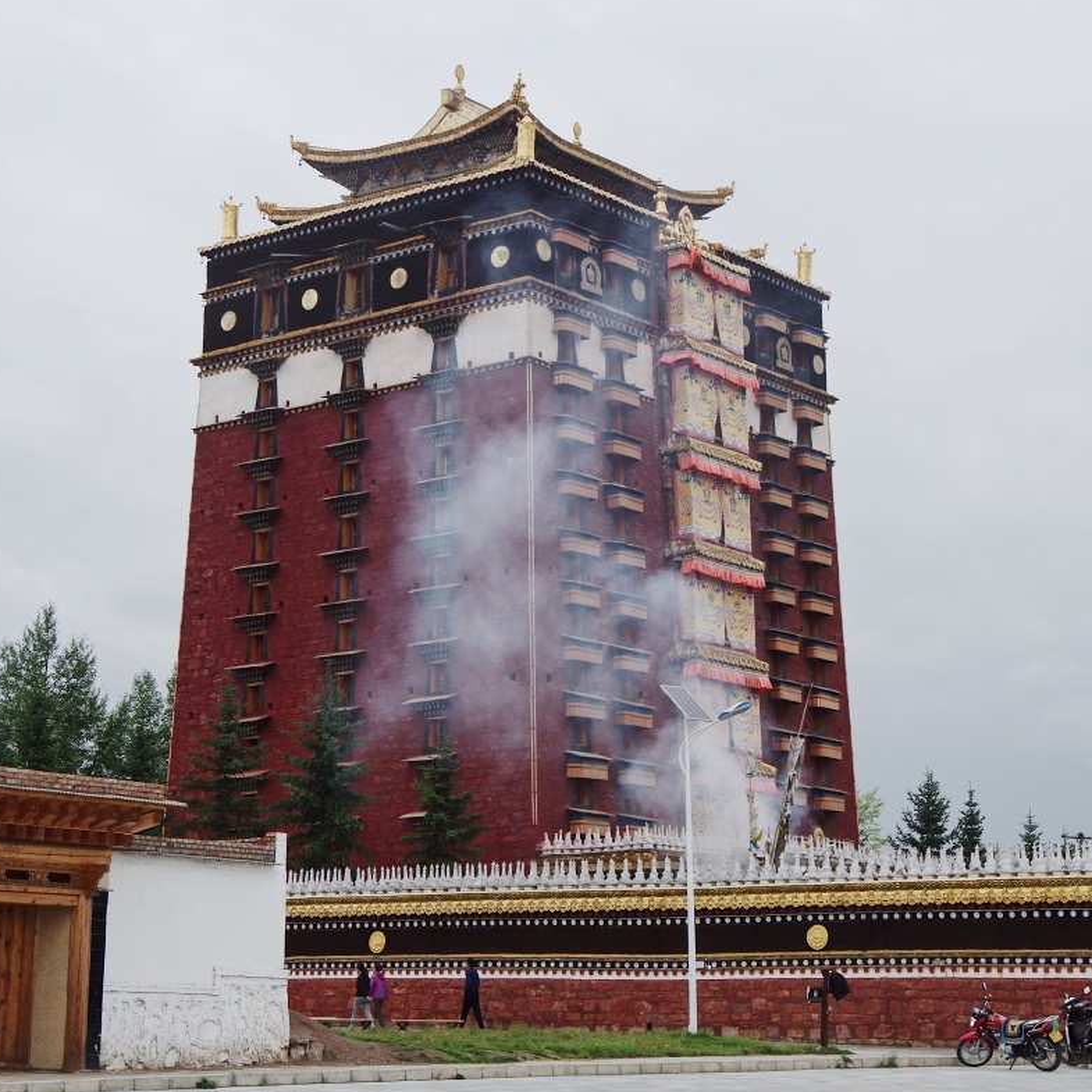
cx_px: 547
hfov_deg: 24.7
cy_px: 543
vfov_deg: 24.7
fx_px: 2498
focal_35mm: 70
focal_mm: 36
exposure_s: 1/250
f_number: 9
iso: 100
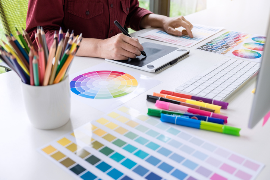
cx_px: 135
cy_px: 90
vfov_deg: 35.1
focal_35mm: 38
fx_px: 285
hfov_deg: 50.7
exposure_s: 1/250
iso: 200
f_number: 3.2
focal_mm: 25.4
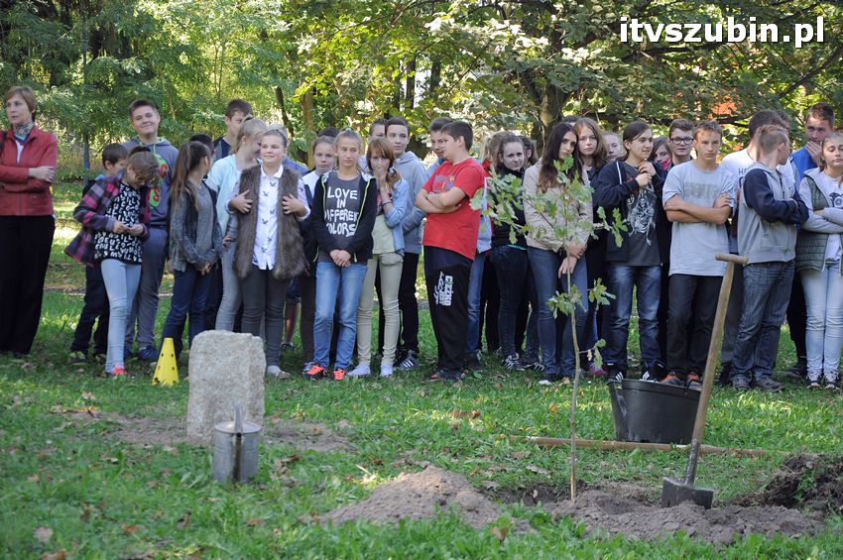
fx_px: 2316
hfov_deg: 20.6
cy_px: 280
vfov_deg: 13.8
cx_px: 422
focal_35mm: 99
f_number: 5.3
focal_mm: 66
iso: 400
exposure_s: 1/80
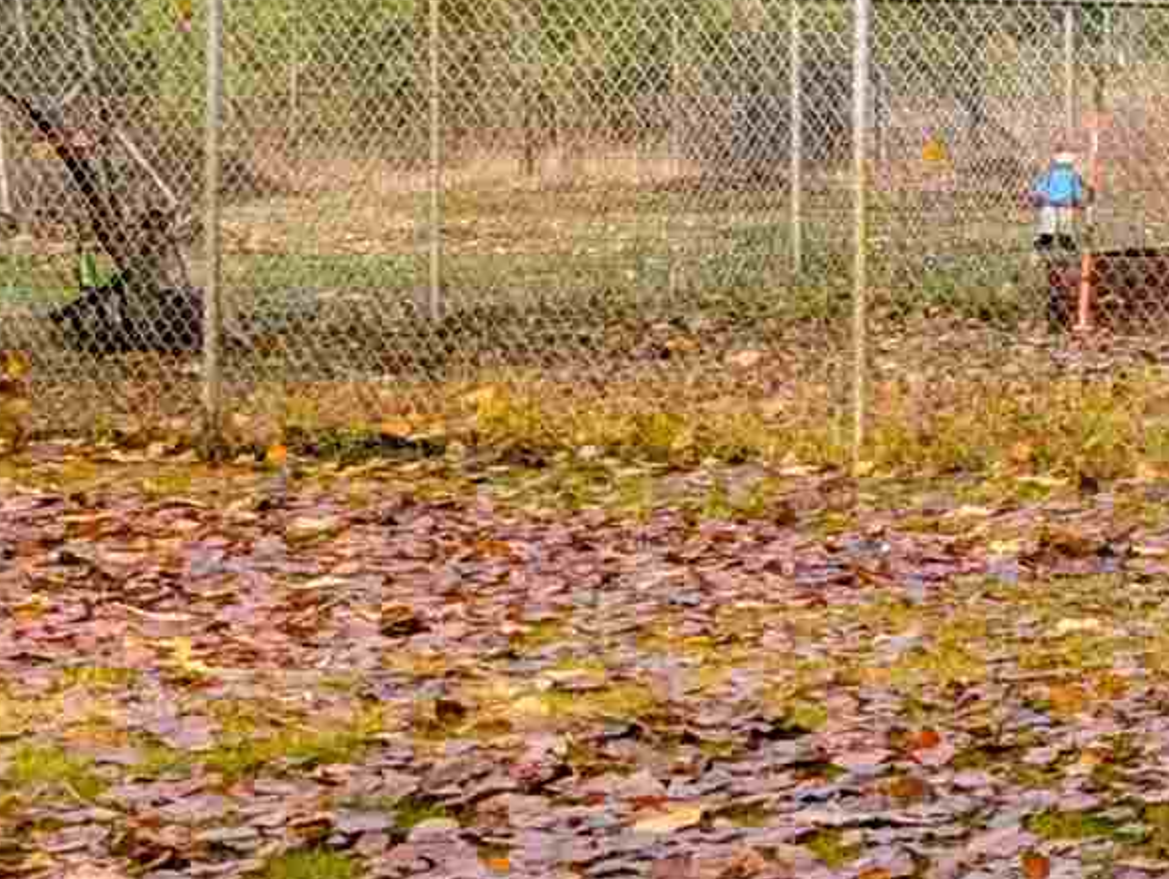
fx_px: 4225
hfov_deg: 12.7
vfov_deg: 11.8
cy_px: 64
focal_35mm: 125
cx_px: 2692
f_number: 1.68
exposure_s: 1/551
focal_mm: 6.9
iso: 20
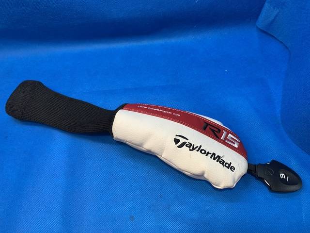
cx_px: 155
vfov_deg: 53.1
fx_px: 233
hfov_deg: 67.3
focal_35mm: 26
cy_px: 116
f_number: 1.8
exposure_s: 1/60
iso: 80
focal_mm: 4.25
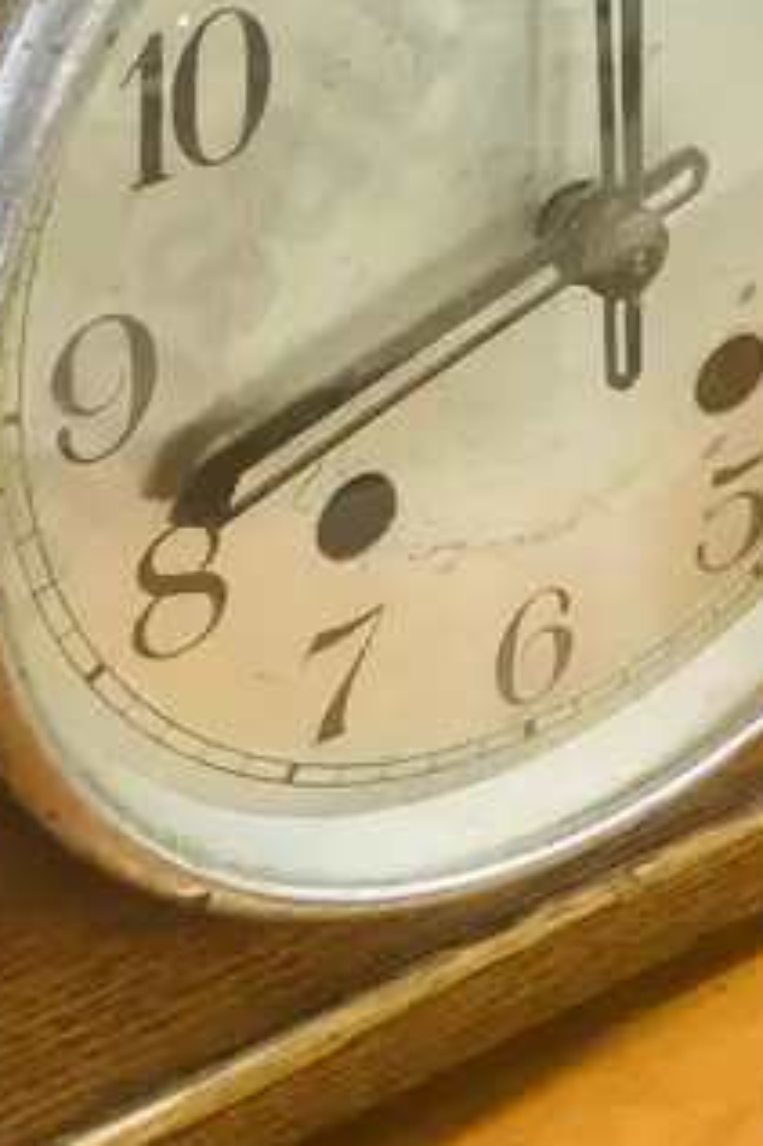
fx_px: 2991
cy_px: 315
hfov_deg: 14.5
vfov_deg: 21.5
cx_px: 177
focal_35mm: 94
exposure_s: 1/50
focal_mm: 3.99
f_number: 1.8
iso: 320
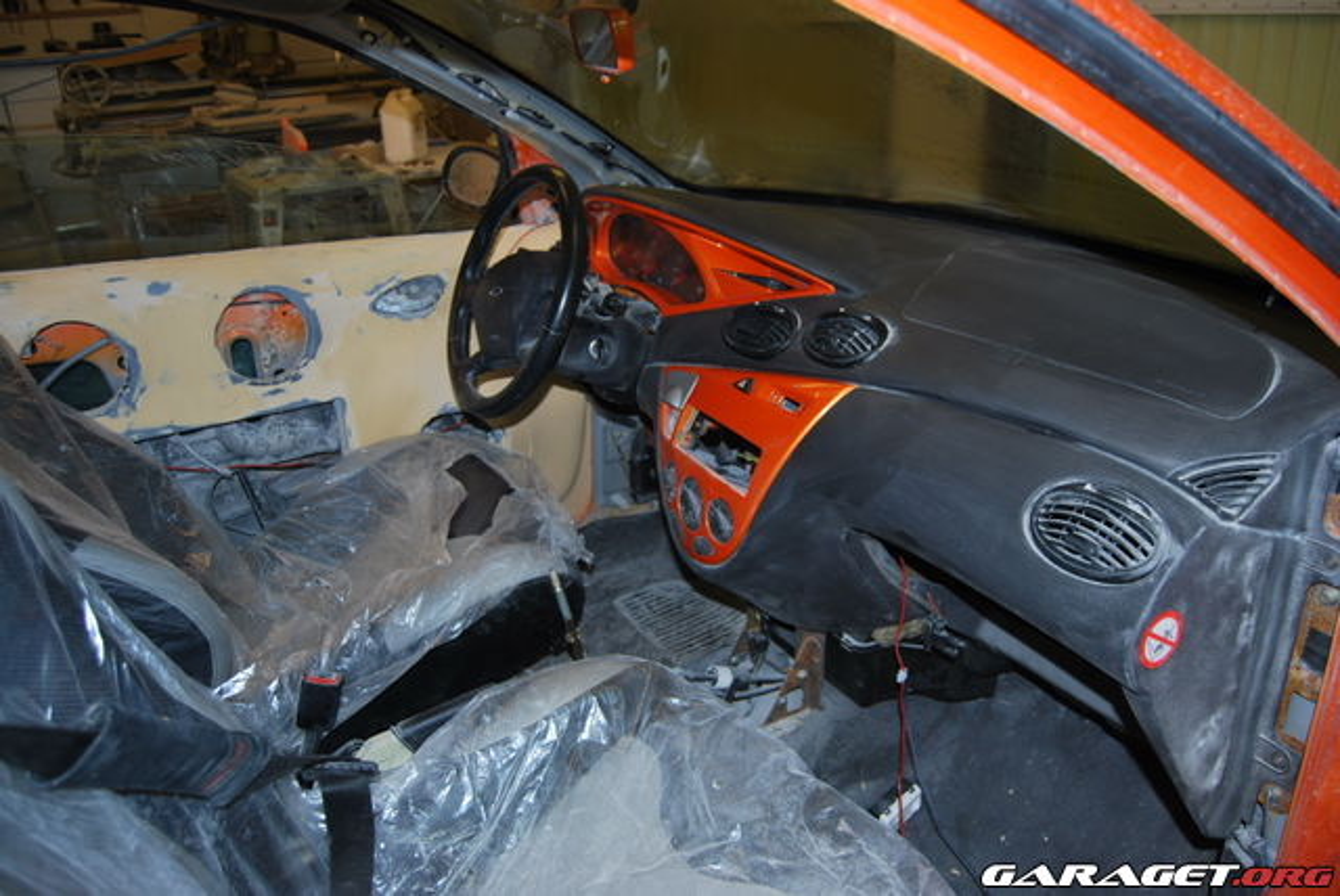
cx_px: 670
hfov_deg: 67.3
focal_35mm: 27
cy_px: 448
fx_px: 1006
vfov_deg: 48.0
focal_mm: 18
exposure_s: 1/60
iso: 200
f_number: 3.5
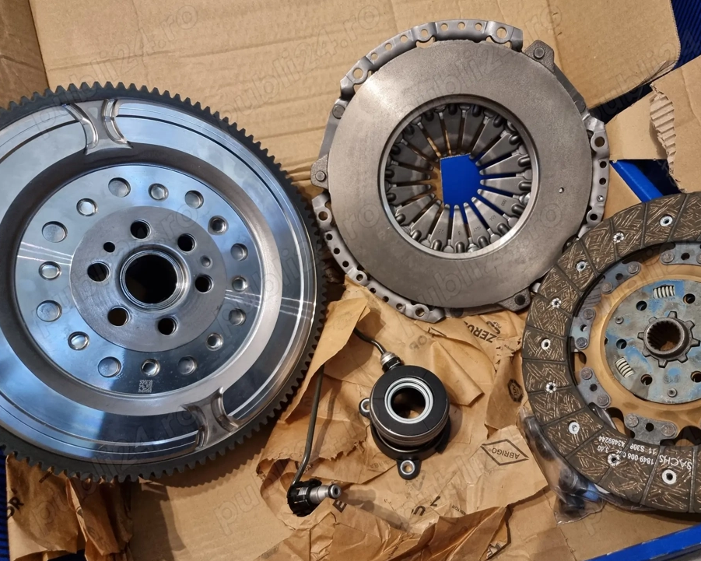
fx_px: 539
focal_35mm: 26
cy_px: 279
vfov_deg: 54.9
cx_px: 387
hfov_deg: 65.9
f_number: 1.8
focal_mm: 6.7
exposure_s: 1/33
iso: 640
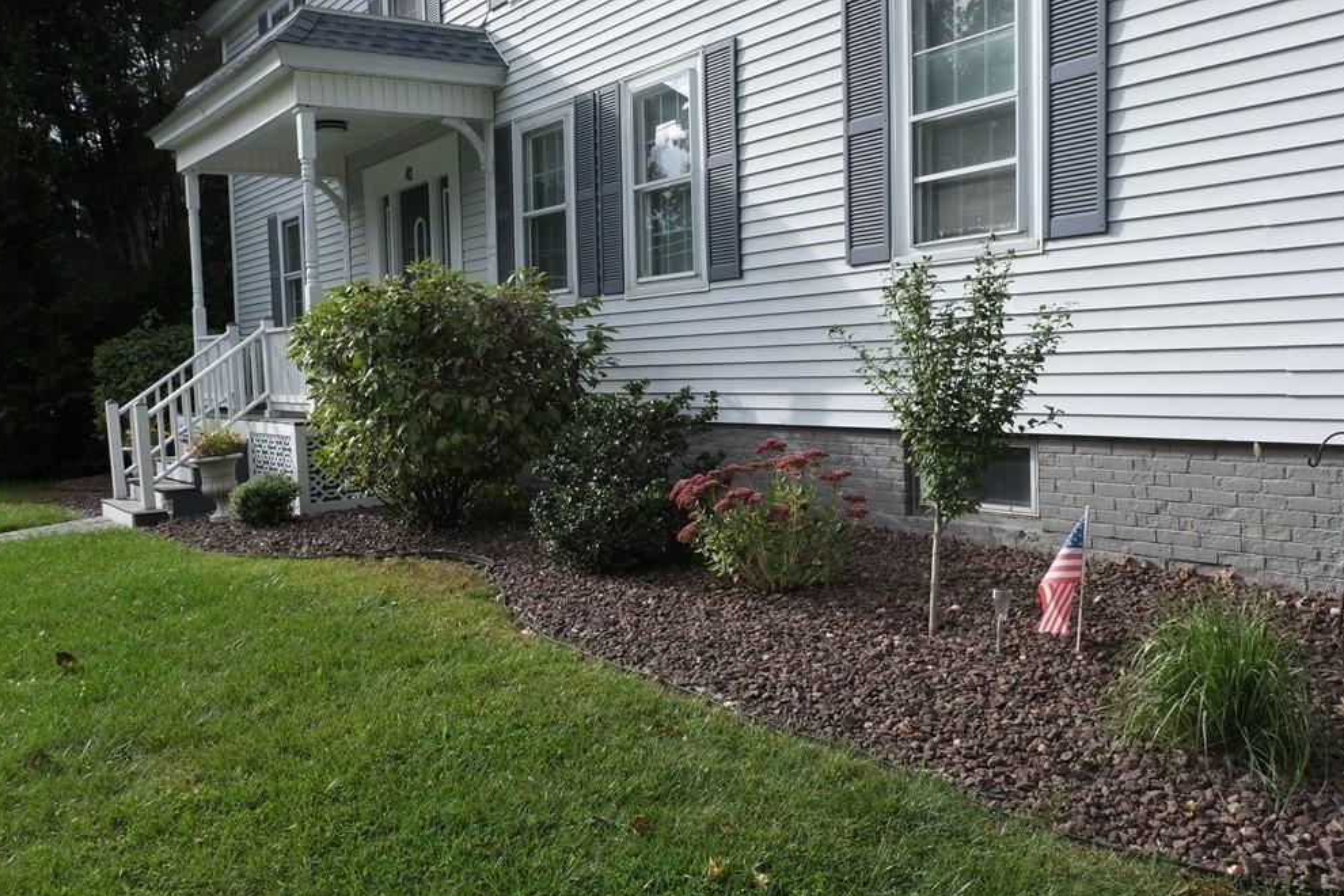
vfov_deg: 43.6
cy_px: 441
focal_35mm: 30
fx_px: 1120
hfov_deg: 61.9
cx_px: 680
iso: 400
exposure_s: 1/125
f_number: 14
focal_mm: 19.2
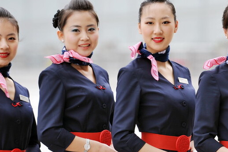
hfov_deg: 5.2
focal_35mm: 394
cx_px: 155
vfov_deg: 3.5
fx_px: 2494
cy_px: 137
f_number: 2.8
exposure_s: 1/640
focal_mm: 170
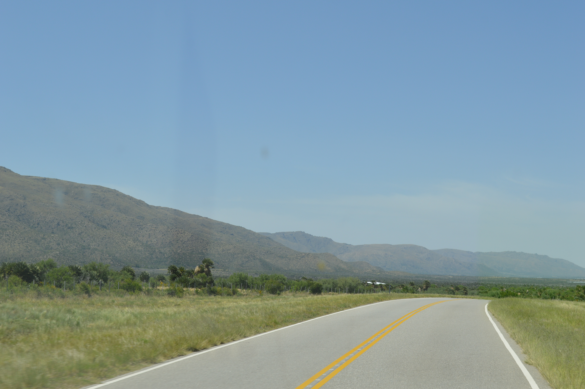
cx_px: 292
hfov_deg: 30.5
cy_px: 194
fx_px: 1072
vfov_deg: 20.6
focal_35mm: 66
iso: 100
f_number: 8
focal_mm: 44
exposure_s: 1/250
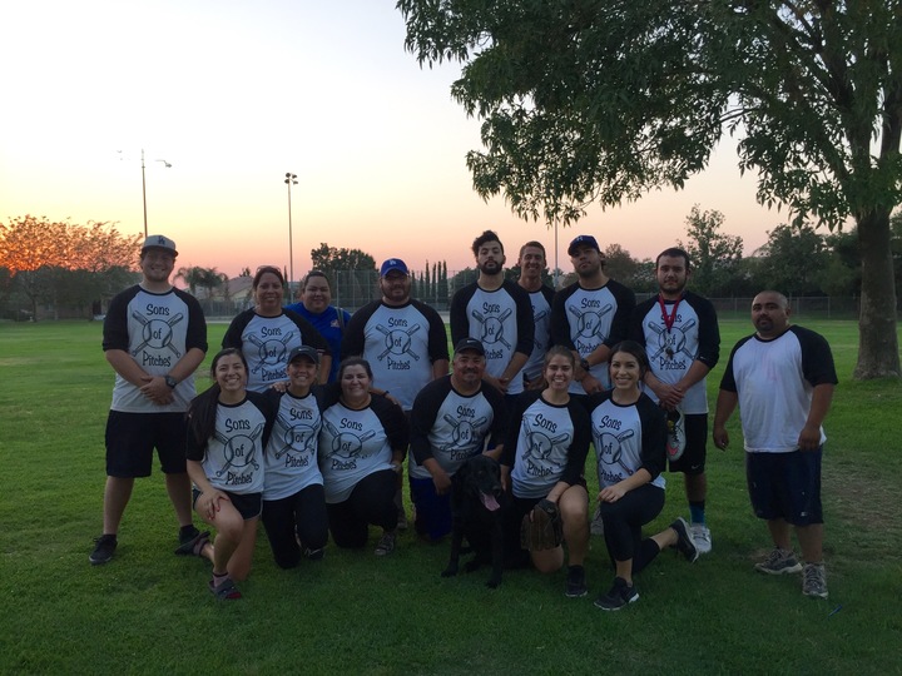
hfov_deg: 61.7
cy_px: 338
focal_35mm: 29
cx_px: 451
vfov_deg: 48.2
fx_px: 756
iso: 32
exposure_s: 1/120
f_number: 2.2
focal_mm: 4.15
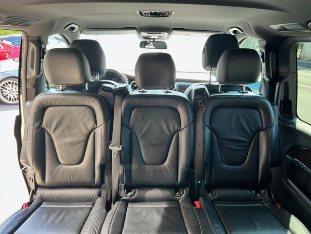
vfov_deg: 53.1
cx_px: 156
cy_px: 117
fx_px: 234
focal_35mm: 26
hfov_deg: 67.3
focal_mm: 5.7
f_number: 1.5
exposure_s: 1/121
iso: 125
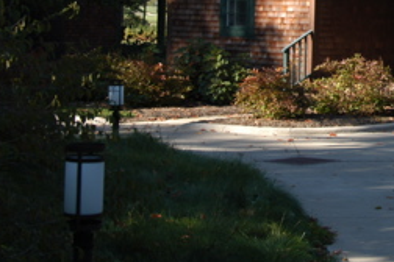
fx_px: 1335
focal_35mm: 122
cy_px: -21
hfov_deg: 16.1
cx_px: 477
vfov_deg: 11.1
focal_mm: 32
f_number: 7.1
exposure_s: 1/160
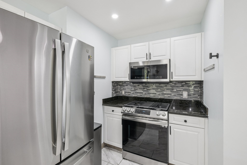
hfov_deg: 100.4
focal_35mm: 15
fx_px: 103
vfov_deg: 77.3
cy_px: 82
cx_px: 124
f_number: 5.6
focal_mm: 10
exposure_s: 1/12
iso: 400
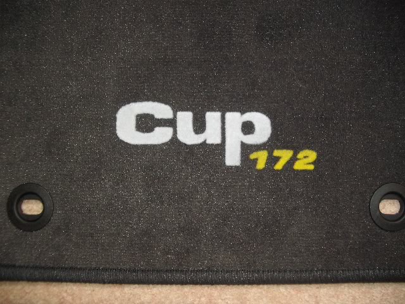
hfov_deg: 52.6
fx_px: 409
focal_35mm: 35
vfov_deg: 40.7
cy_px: 152
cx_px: 202
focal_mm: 5.8
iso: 100
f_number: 2.6
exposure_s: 1/60
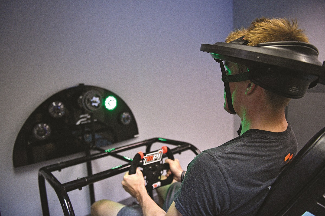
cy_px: 108
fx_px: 217
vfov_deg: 53.1
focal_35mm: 24
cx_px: 162
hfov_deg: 73.7
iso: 6400
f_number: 2.8
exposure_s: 1/640
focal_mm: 24
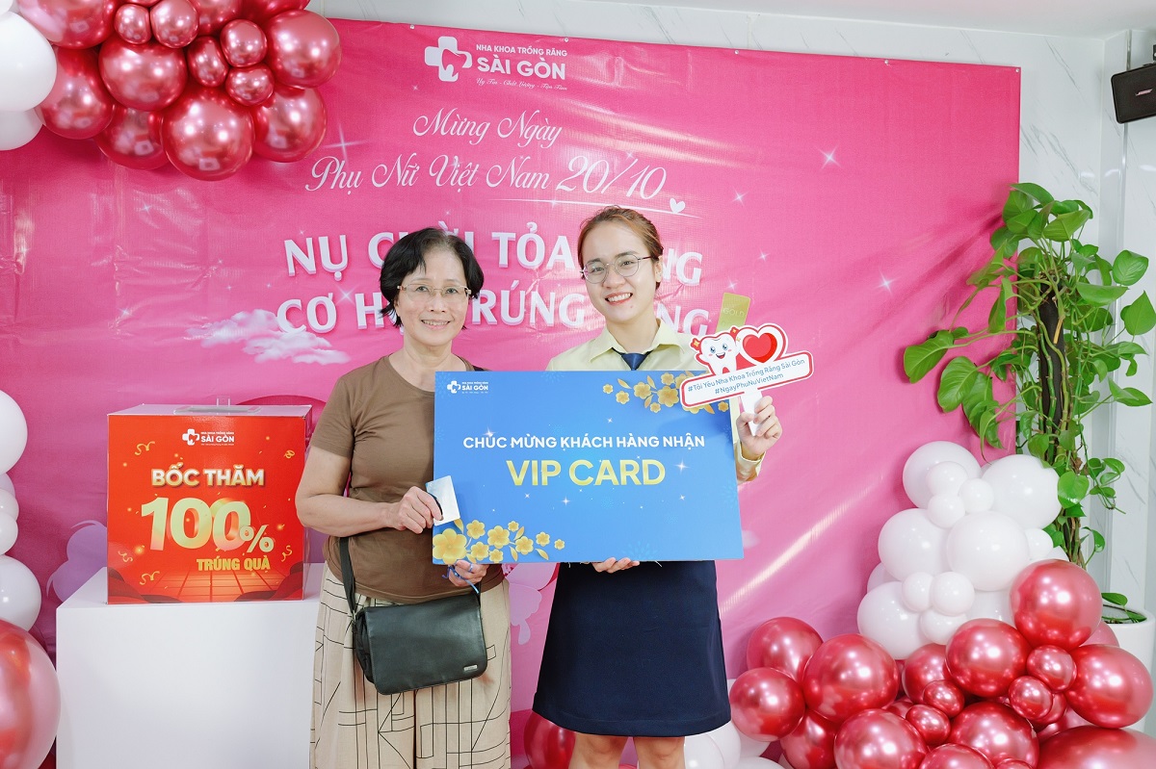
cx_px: 578
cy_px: 384
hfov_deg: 54.5
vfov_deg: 37.8
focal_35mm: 35
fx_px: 1123
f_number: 7.1
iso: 1600
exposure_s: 1/50
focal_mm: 35
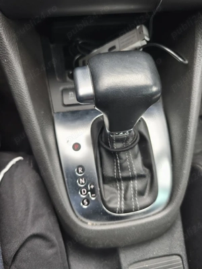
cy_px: 134
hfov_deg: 58.9
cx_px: 101
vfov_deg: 73.9
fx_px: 179
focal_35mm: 23
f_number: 1.65
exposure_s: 1/33.3
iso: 1000
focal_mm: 6.18
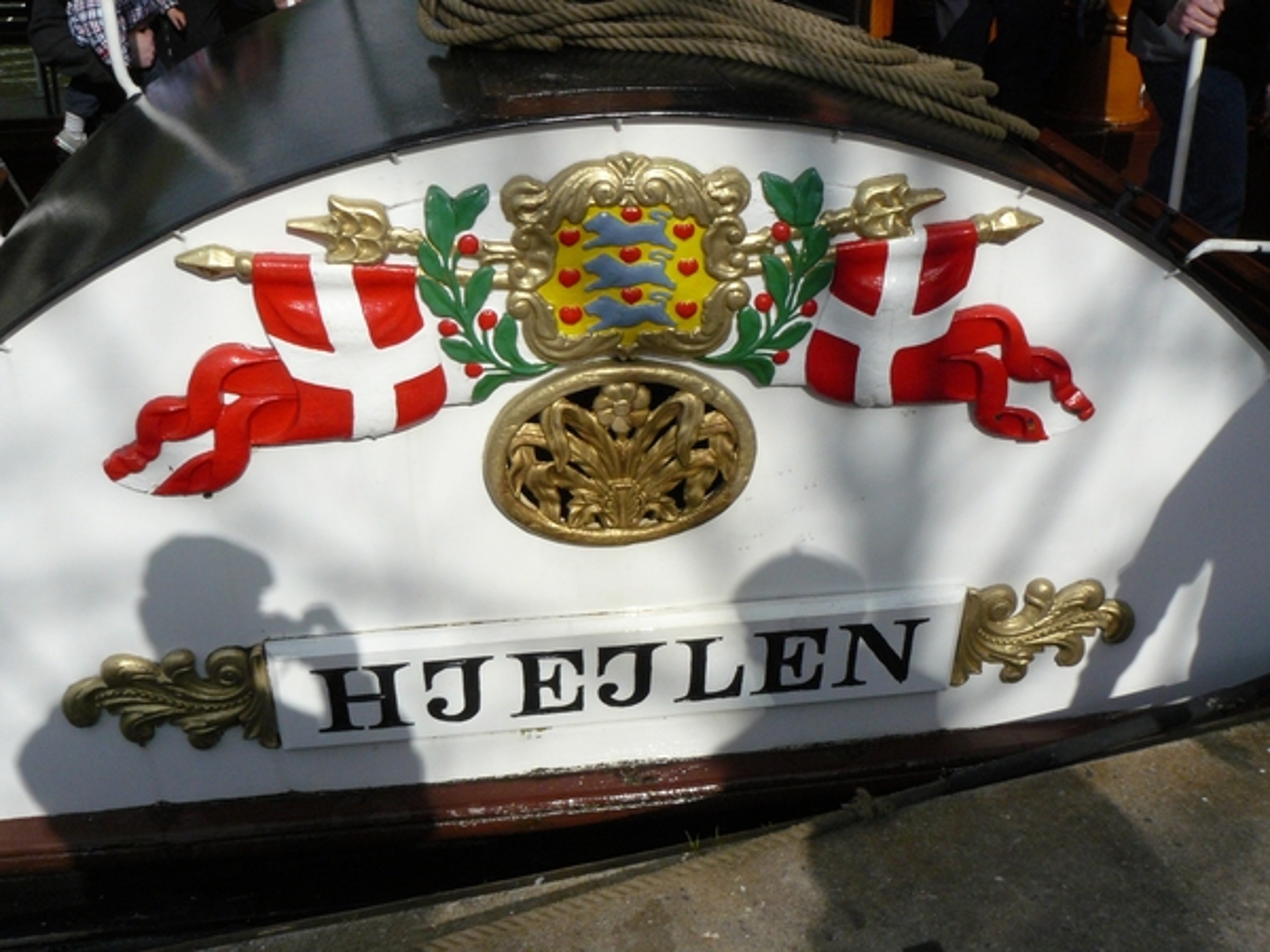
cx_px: 635
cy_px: 476
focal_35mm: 36
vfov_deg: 39.7
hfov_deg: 51.4
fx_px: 1321
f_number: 8
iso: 200
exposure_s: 1/800
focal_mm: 6
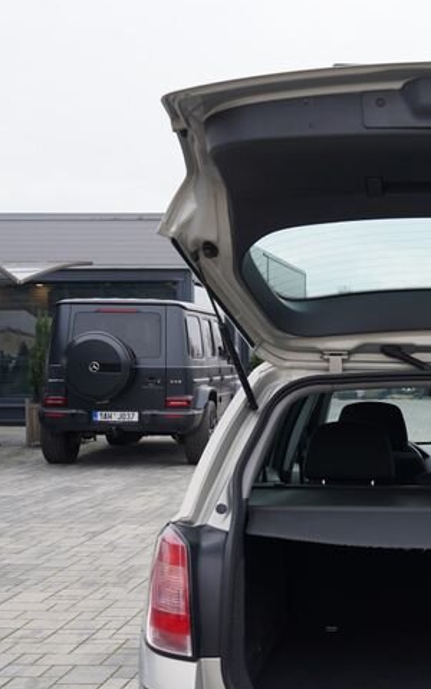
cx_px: 481
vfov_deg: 32.2
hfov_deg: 19.7
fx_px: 1184
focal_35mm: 63
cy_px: 460
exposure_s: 1/100
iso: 100
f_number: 5
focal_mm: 29
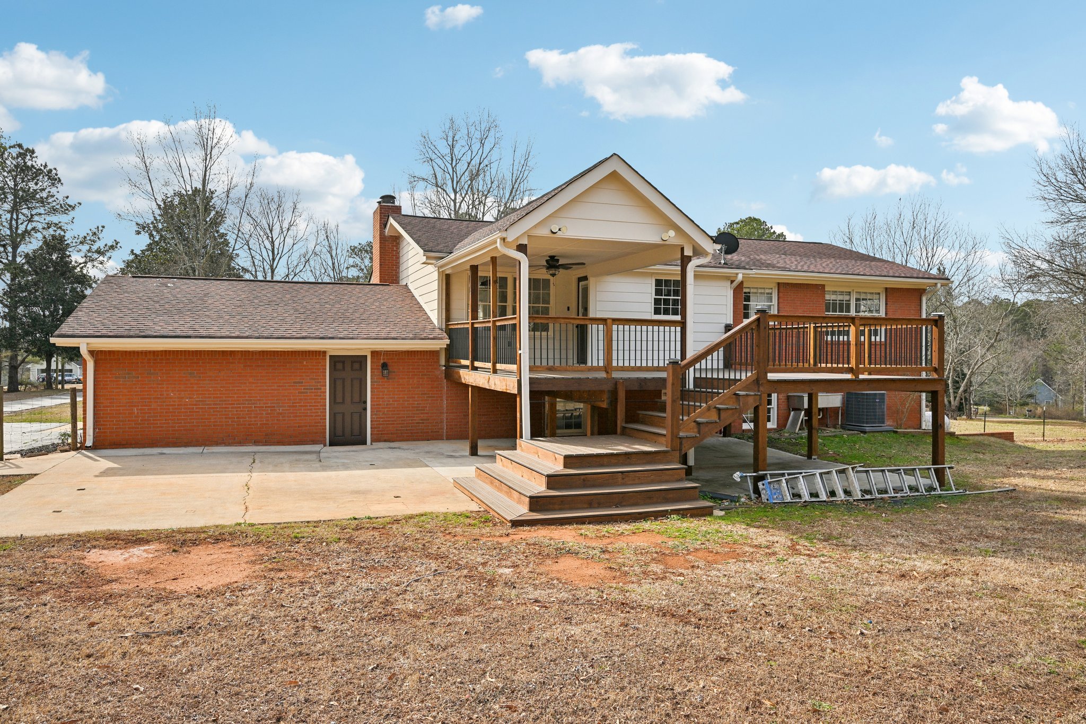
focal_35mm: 24
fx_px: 709
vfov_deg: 54.1
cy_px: 362
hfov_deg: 74.9
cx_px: 543
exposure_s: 1/250
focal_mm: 23.5
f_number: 8
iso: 100
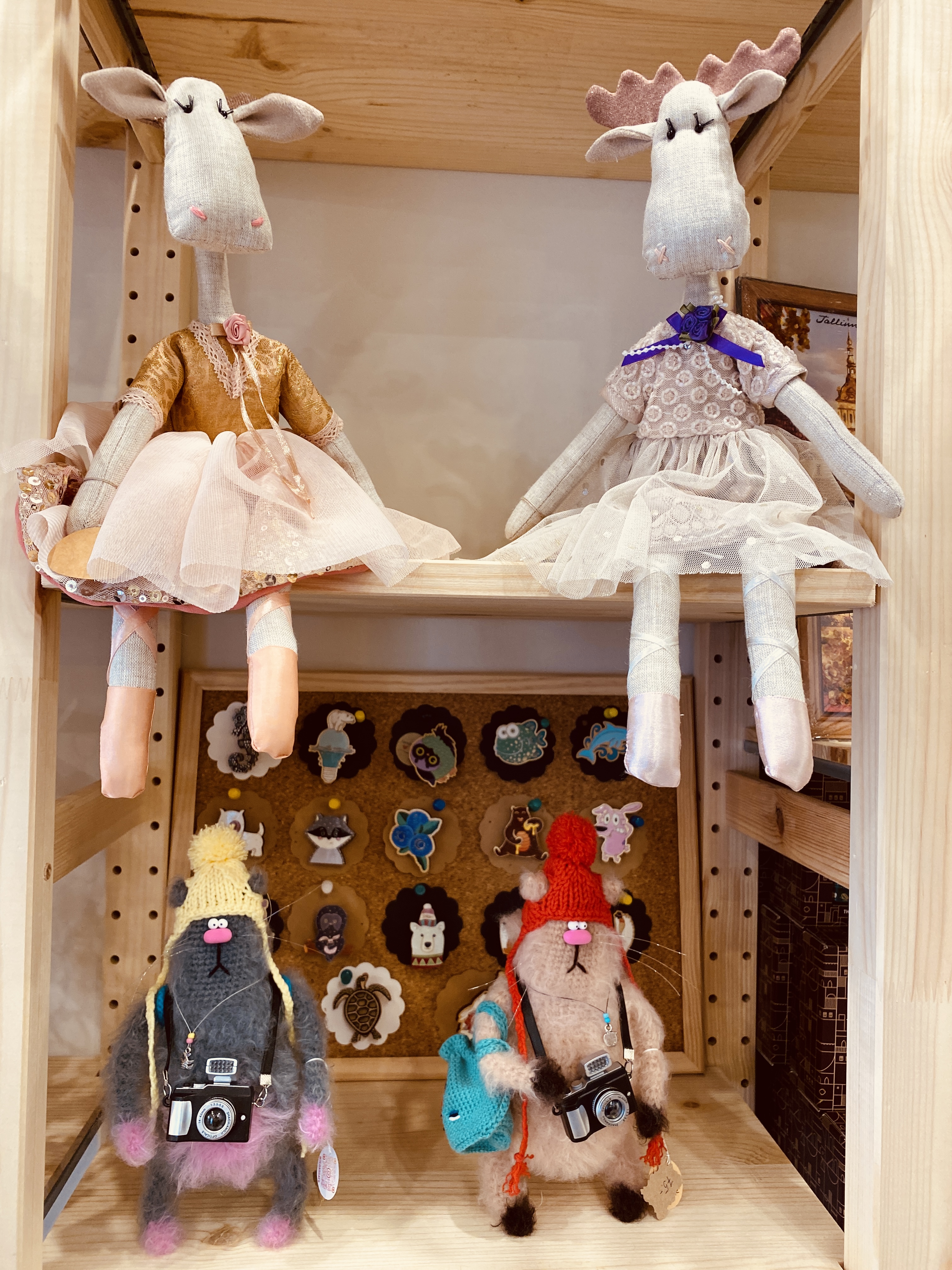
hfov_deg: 53.1
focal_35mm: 26
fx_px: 953
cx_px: 476
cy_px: 635
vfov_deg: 67.3
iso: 125
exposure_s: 1/121
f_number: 1.8
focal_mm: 4.25
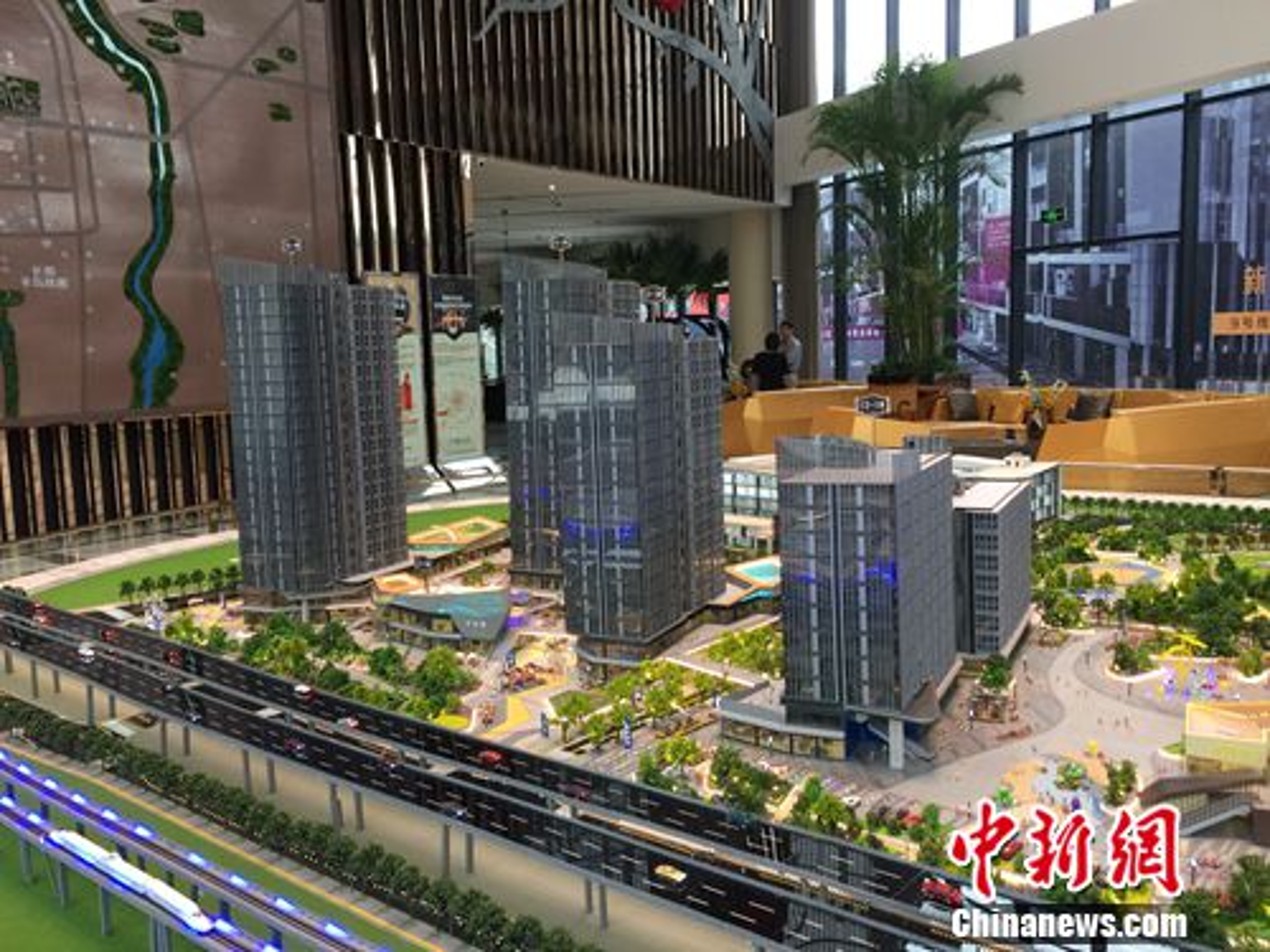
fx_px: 1064
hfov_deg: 61.7
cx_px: 635
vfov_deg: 48.2
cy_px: 476
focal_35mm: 29
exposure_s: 1/33
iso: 32
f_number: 2.2
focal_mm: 4.15
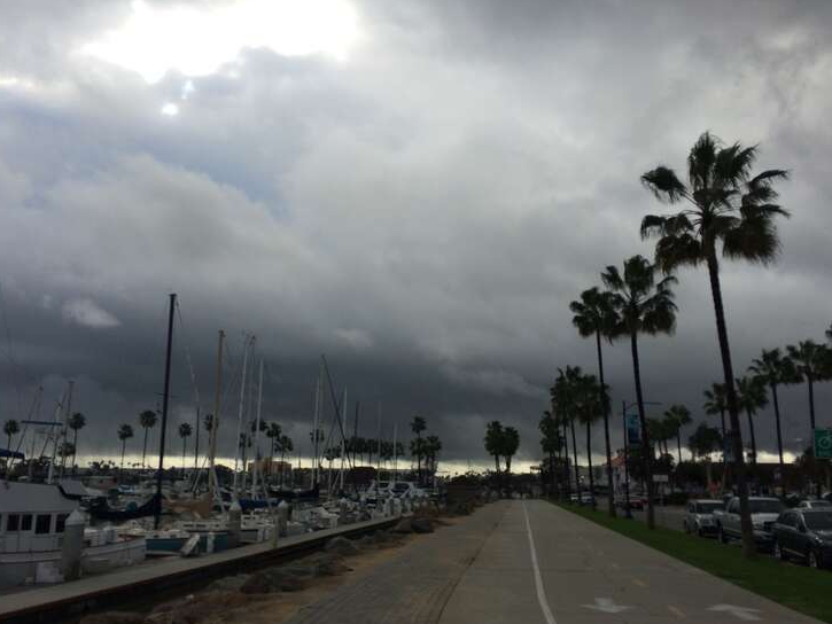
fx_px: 769
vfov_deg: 44.1
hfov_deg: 56.8
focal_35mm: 32
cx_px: 411
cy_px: 342
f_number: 2.2
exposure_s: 1/2283
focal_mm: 4.15
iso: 32
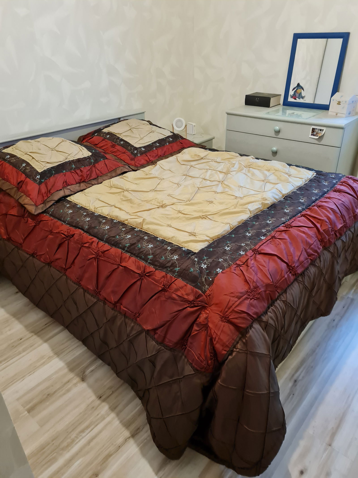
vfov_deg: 67.3
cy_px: 239
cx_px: 179
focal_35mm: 26
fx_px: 358
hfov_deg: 53.1
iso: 400
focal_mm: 5.4
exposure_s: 1/50
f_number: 1.8
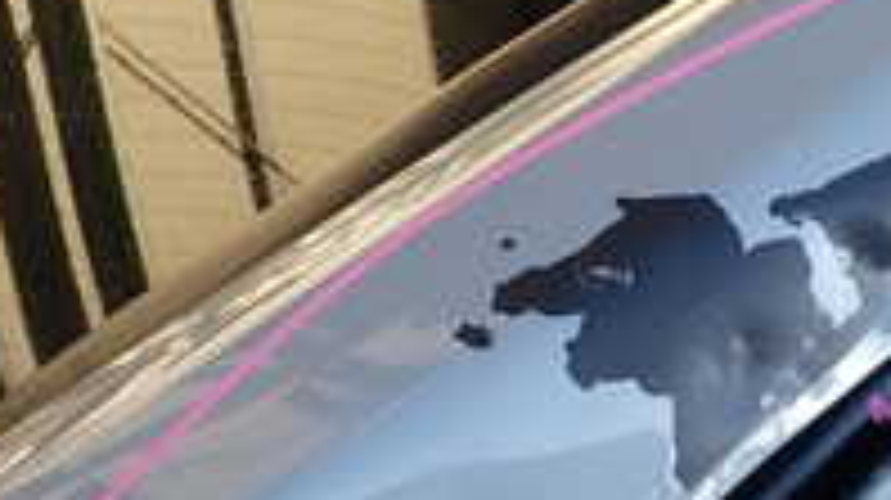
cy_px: 441
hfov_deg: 21.5
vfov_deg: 12.1
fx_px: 2337
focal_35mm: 99
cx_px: 634
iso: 100
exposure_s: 1/125
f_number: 3.2
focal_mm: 5.4
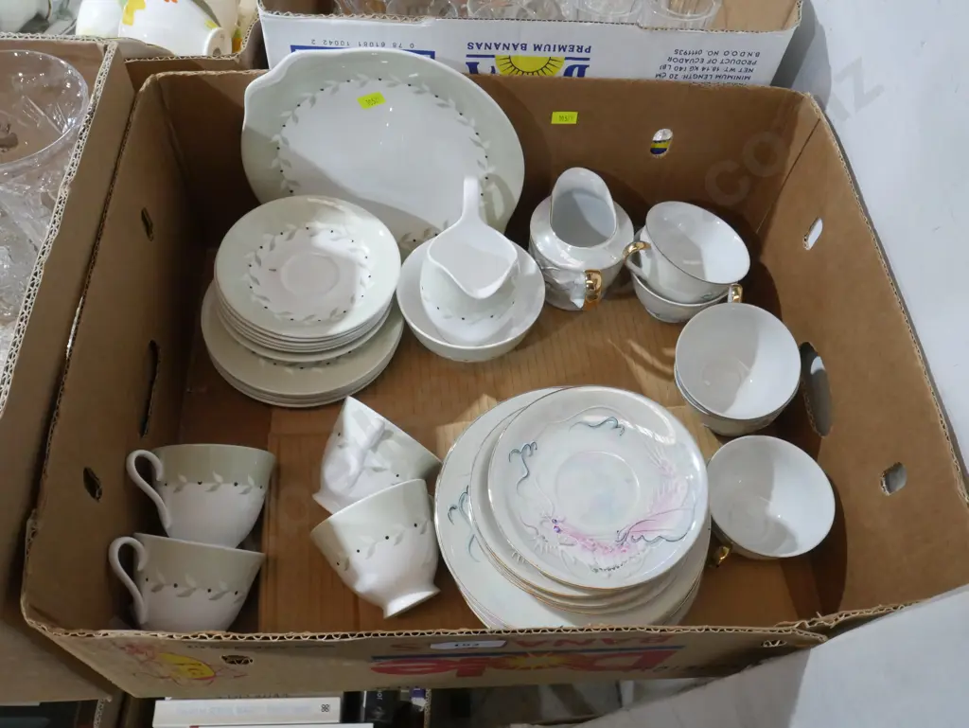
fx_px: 784
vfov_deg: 49.8
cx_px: 484
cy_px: 364
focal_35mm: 28
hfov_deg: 63.4
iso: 3200
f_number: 9
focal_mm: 14
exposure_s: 1/40
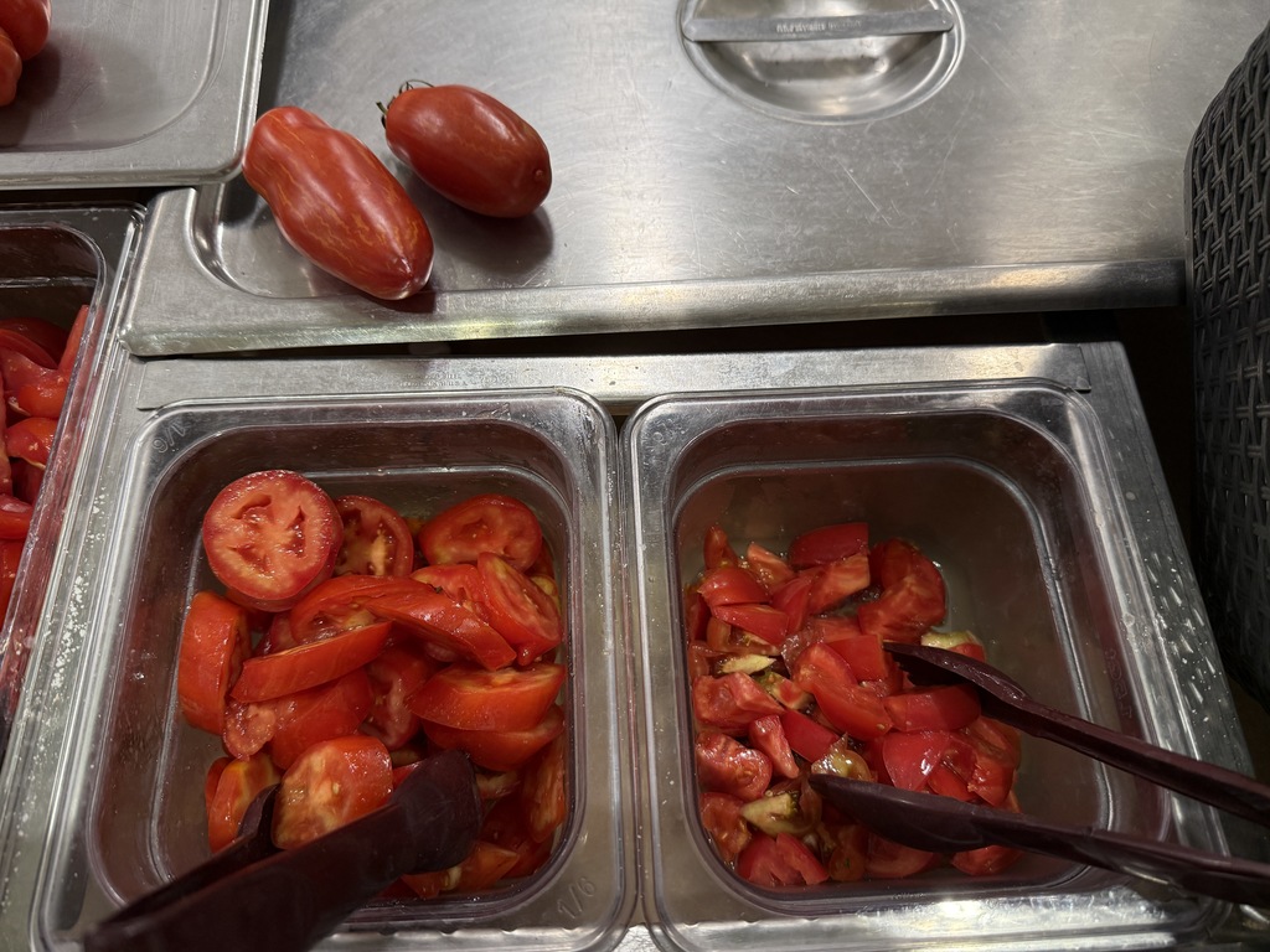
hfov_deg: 71.6
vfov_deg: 56.8
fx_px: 881
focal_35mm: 24
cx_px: 635
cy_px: 476
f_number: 1.78
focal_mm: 6.76
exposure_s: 1/120
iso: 200
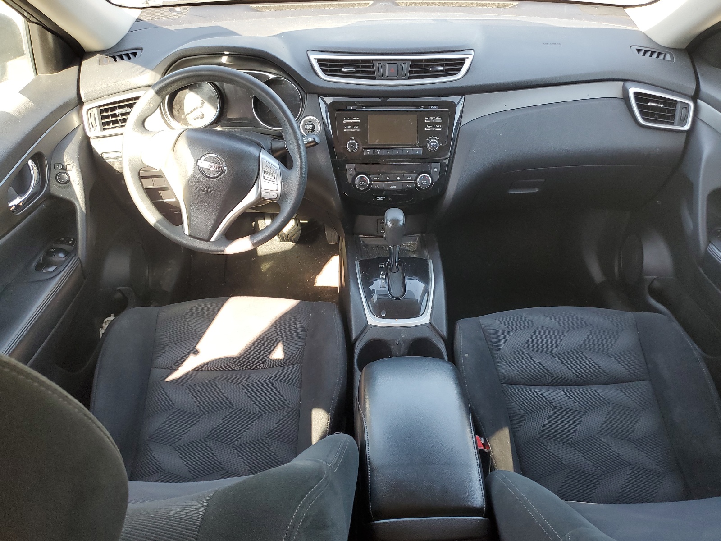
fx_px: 542
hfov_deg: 67.3
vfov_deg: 53.1
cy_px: 270
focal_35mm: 26
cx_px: 360
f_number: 1.5
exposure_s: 1/120
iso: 64
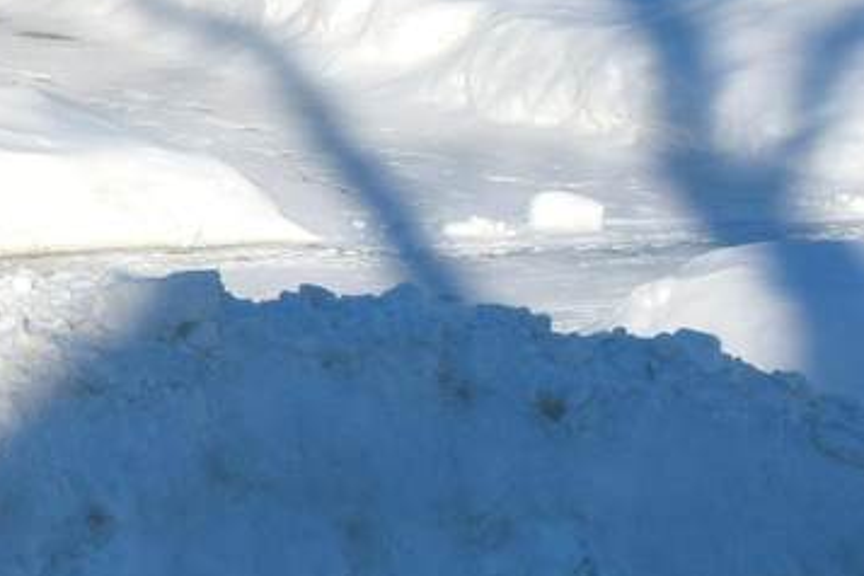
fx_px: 4392
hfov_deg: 10.6
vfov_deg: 7.4
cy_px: -234
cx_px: -607
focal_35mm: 183
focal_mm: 34
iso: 200
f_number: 11
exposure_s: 1/640
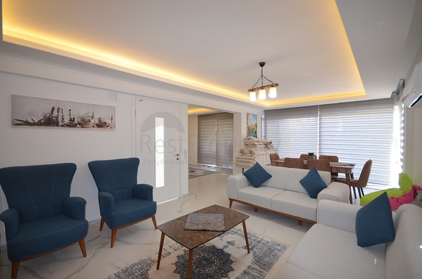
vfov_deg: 77.1
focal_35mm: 15
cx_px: 211
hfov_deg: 100.5
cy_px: 140
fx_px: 175
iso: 800
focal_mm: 10
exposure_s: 1/100
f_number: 5.6
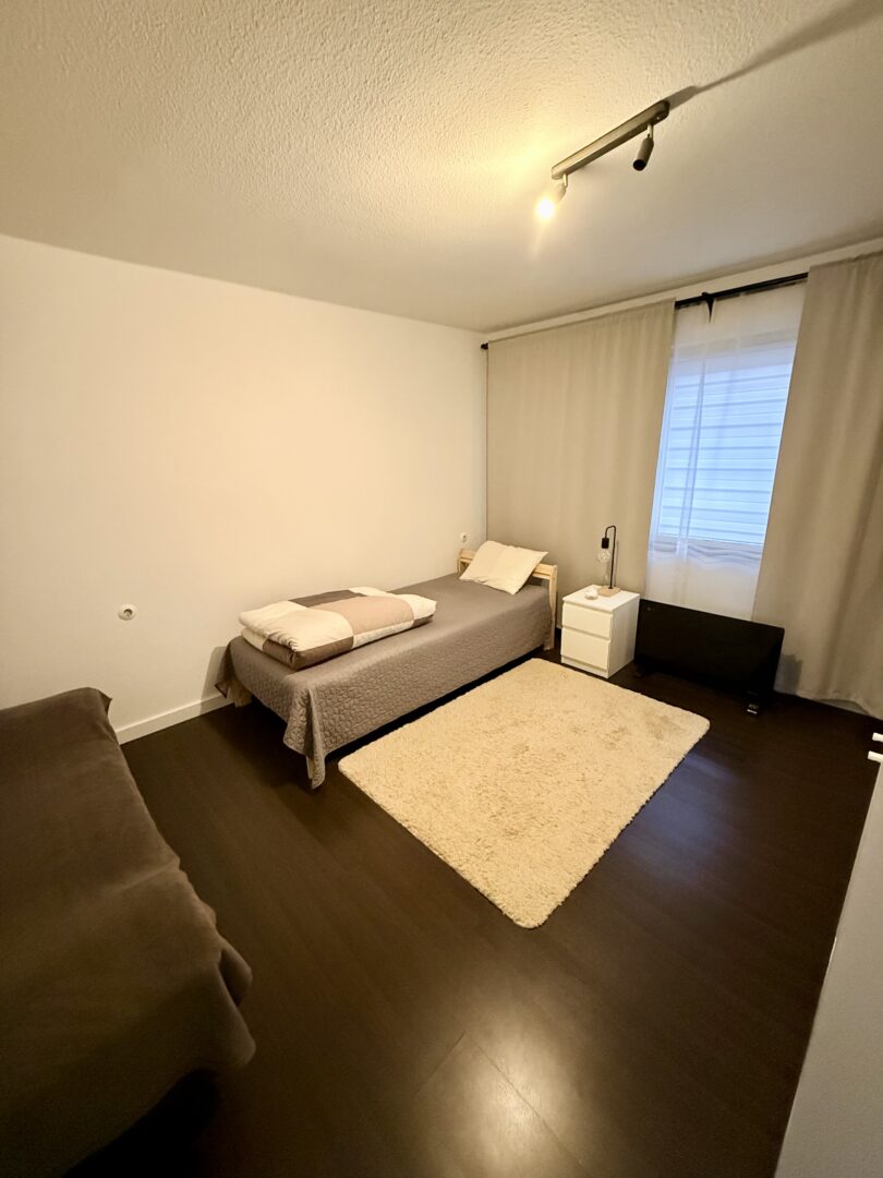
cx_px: 442
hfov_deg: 85.7
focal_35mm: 14
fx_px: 476
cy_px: 589
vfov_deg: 102.1
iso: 1000
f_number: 2.2
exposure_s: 1/50
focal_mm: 2.22
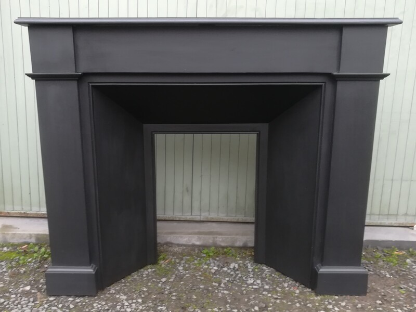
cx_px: 208
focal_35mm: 26
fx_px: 312
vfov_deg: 53.1
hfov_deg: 67.3
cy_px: 156
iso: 125
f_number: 2.2
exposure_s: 1/33.3
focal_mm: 3.83
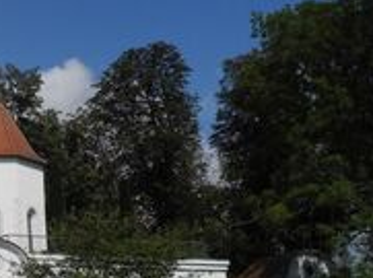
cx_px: -135
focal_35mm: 104
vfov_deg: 14.1
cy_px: 74
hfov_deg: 17.5
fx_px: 1118
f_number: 6.3
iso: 100
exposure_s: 1/930
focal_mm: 6.8
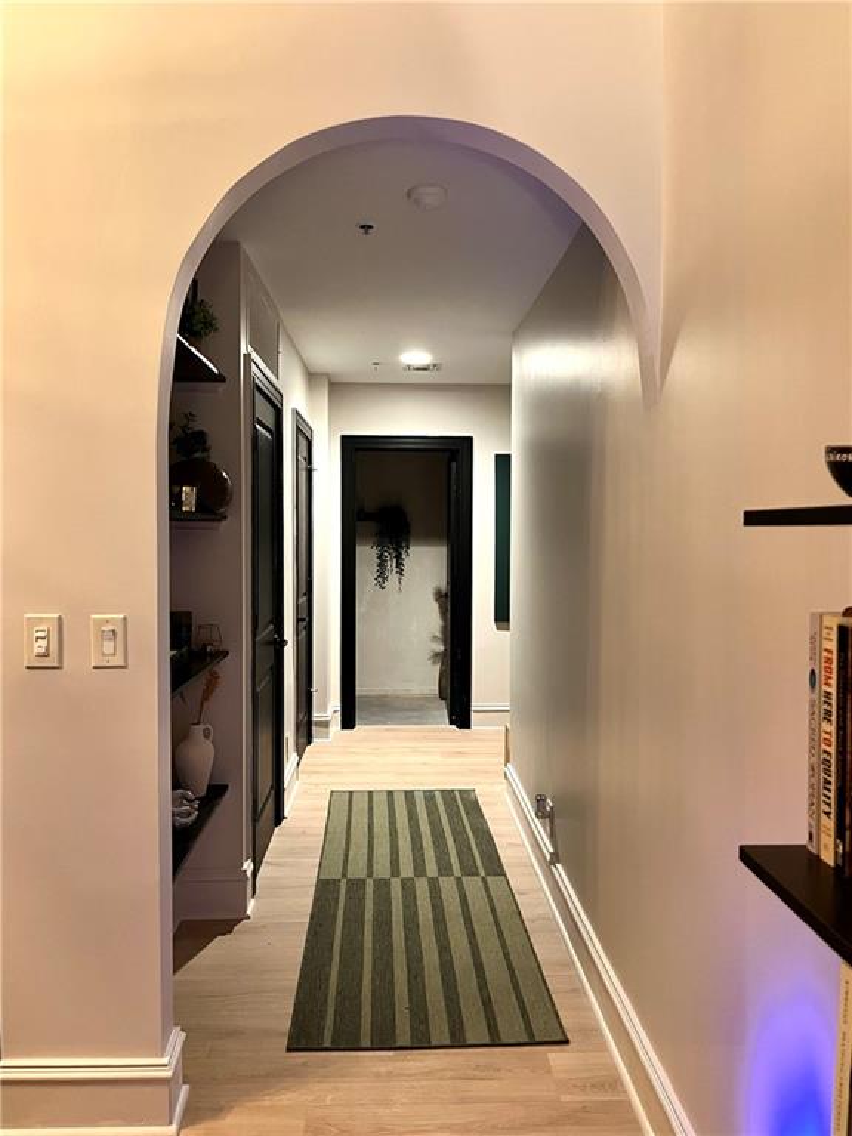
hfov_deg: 53.1
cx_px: 426
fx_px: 853
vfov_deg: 67.3
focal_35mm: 26
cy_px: 568
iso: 500
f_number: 1.6
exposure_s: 1/40
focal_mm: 5.1
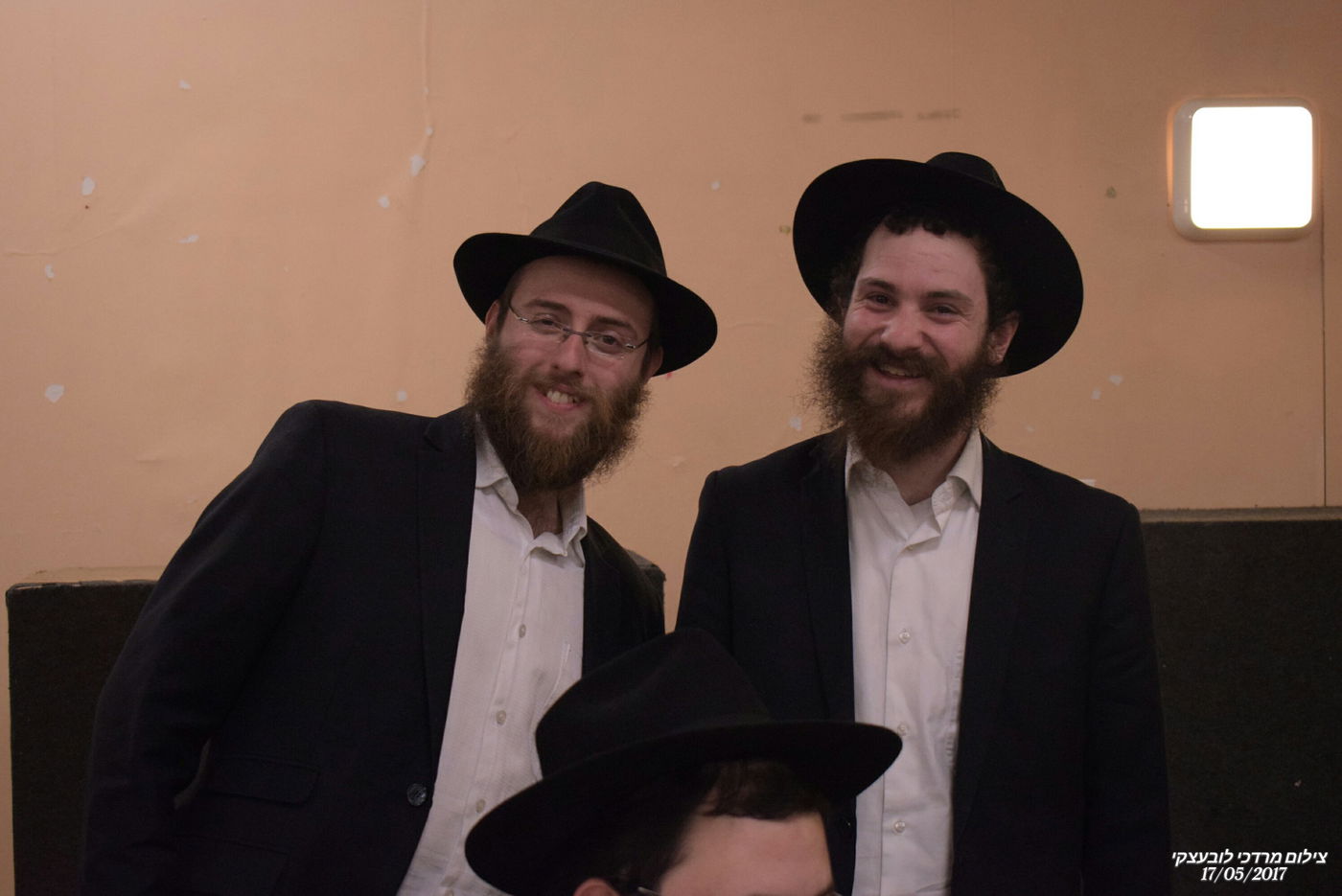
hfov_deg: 36.9
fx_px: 2014
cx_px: 671
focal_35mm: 54
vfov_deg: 25.1
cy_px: 448
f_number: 5.6
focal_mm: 36
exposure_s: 1/160
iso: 2800
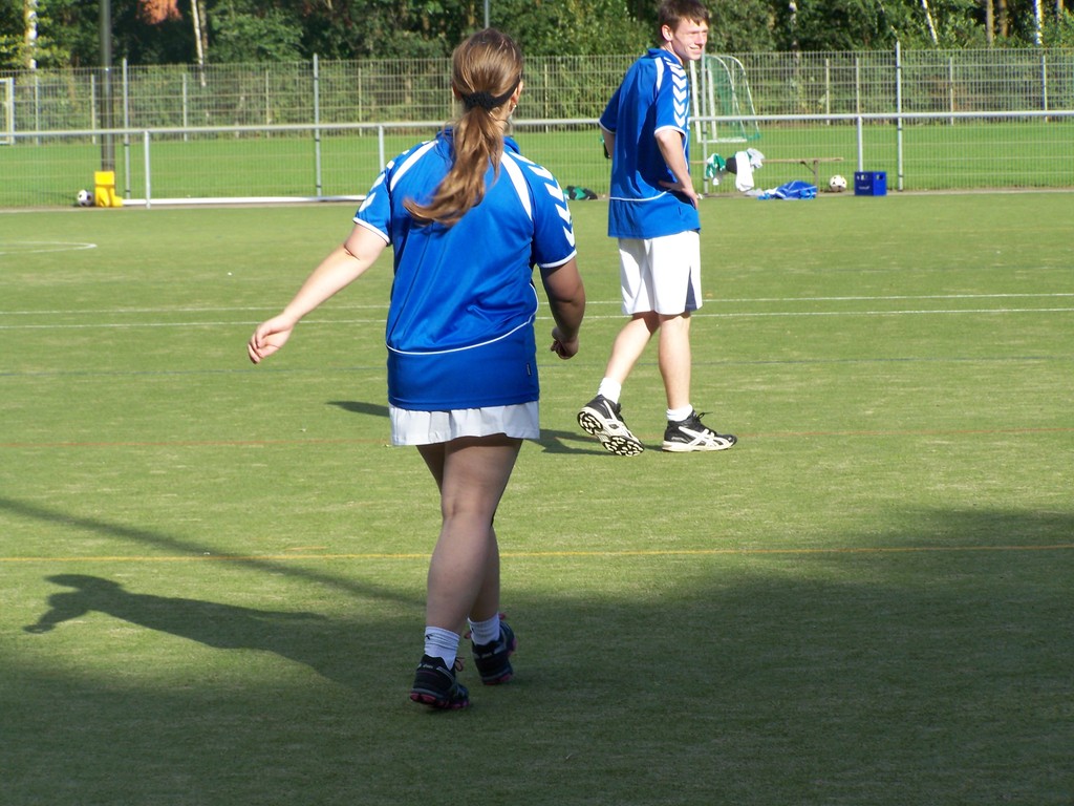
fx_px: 5243
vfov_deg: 8.8
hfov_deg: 11.7
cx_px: 537
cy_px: 403
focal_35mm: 169
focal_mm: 28
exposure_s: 1/250
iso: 64
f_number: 4.5
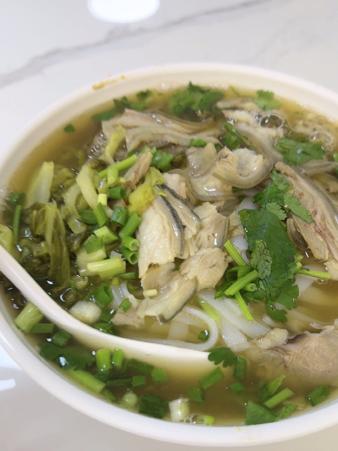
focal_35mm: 24
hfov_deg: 56.8
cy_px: 226
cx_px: 169
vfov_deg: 71.6
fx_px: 312
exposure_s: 1/50
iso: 64
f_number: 1.78
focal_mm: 6.76
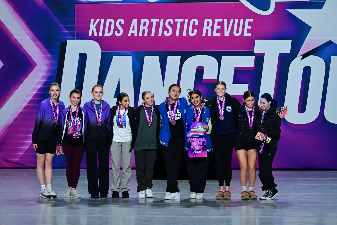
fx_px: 1273
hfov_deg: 15.1
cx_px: 168
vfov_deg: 10.1
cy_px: 113
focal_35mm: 136
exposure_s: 1/500
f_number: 4
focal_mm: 135
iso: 2500
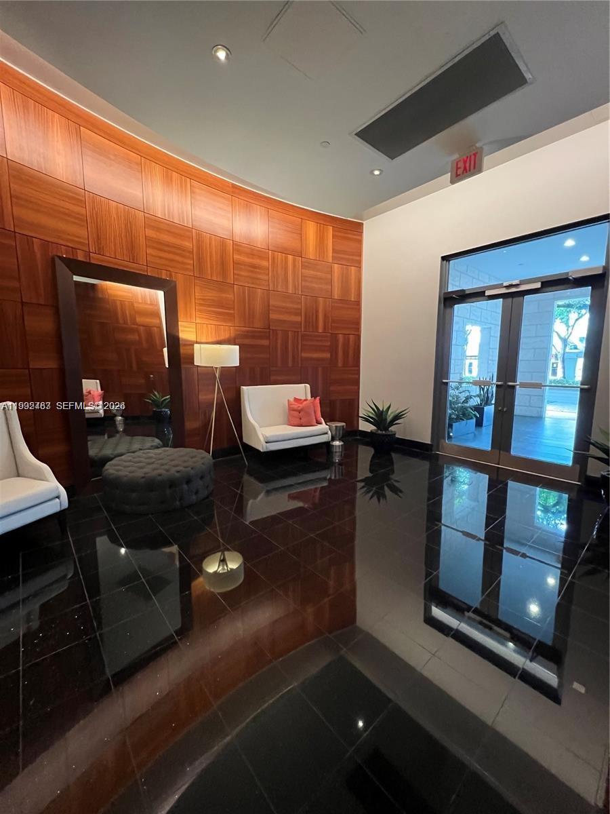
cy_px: 407
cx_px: 305
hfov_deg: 89.9
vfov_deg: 106.2
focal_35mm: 13
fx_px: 305
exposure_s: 1/40
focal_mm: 1.57
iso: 1000
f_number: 1.8
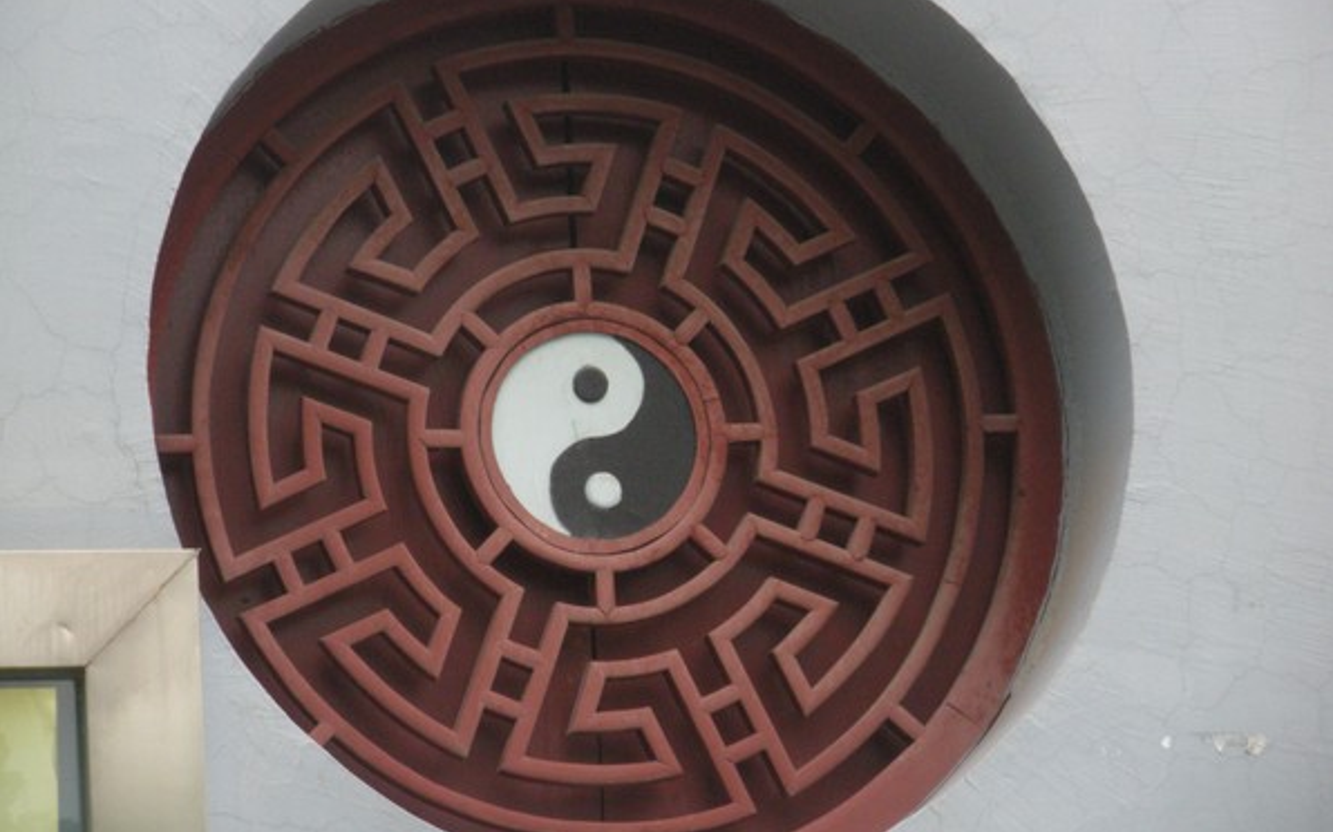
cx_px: 666
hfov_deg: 13.2
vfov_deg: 8.2
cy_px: 335
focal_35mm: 159
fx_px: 5774
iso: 267
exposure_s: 1/125
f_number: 5.4
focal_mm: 26
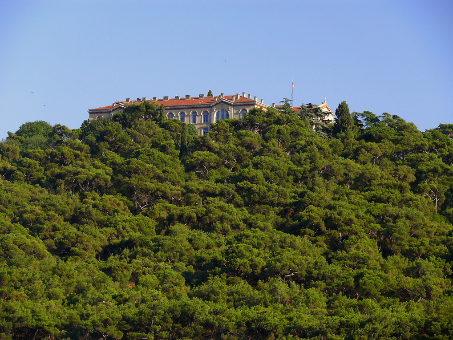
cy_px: 170
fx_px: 2317
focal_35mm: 177
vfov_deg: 8.4
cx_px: 226
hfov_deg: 11.2
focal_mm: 37.1
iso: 100
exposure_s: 1/320
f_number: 4
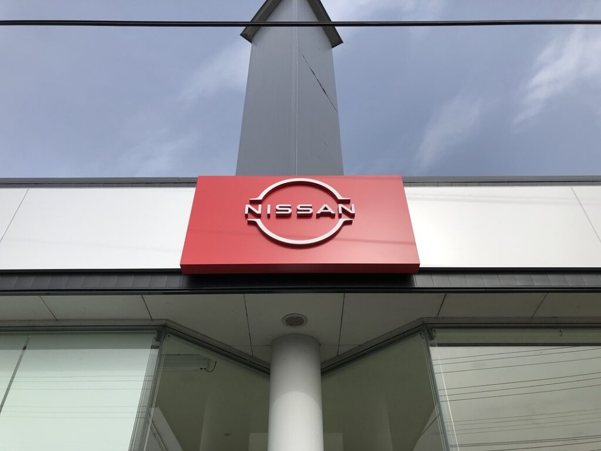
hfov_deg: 63.4
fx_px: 486
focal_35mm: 28
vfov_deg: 49.7
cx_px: 300
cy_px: 226
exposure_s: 1/2404
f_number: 1.8
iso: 20
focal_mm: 3.99
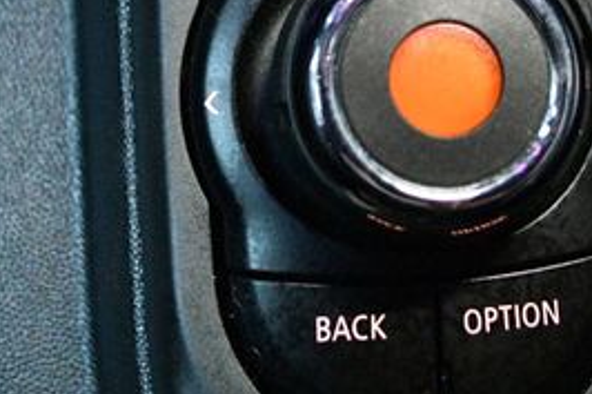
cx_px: 421
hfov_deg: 21.6
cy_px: -4
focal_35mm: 94
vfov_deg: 14.3
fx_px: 1545
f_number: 4.2
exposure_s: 1/60
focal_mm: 26
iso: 11400
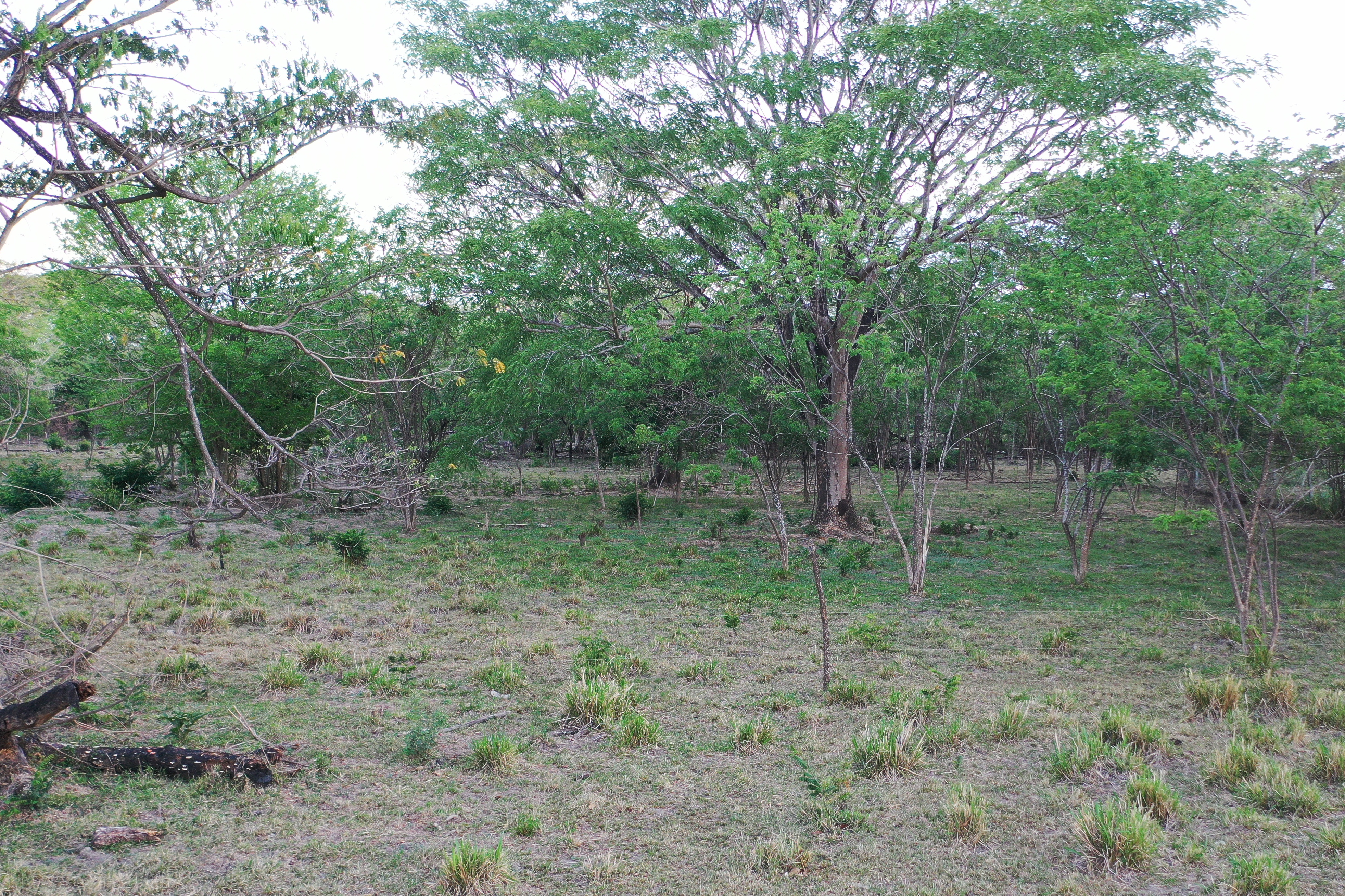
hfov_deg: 49.4
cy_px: 588
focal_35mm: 39
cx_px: 765
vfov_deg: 33.9
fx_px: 1457
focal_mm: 10.26
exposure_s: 1/30
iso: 250
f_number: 2.8
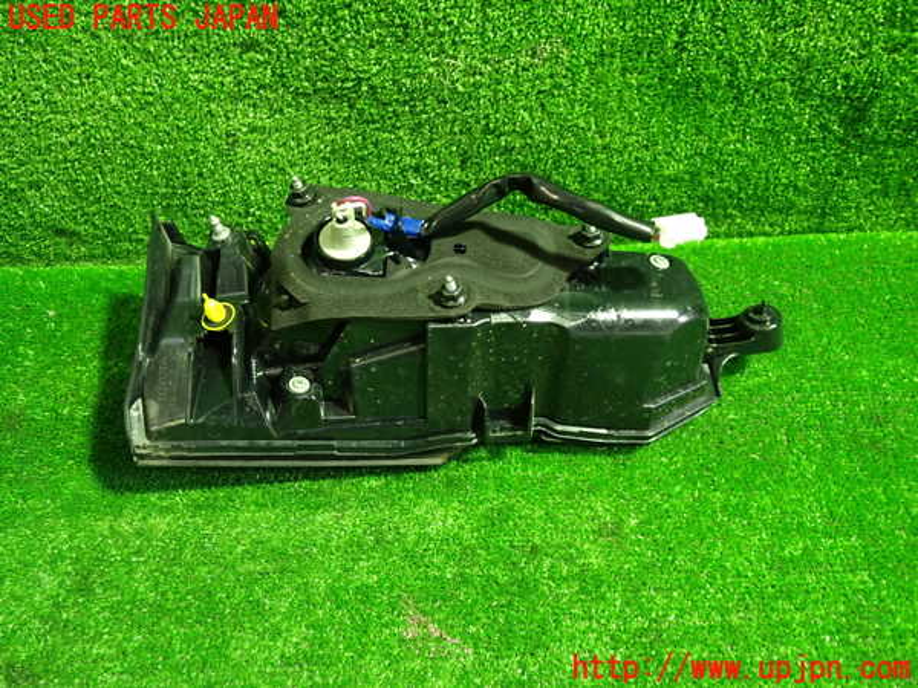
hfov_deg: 60.0
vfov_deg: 46.8
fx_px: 796
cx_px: 459
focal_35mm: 30
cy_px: 344
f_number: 2.3
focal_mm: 5.4
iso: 500
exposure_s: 1/30
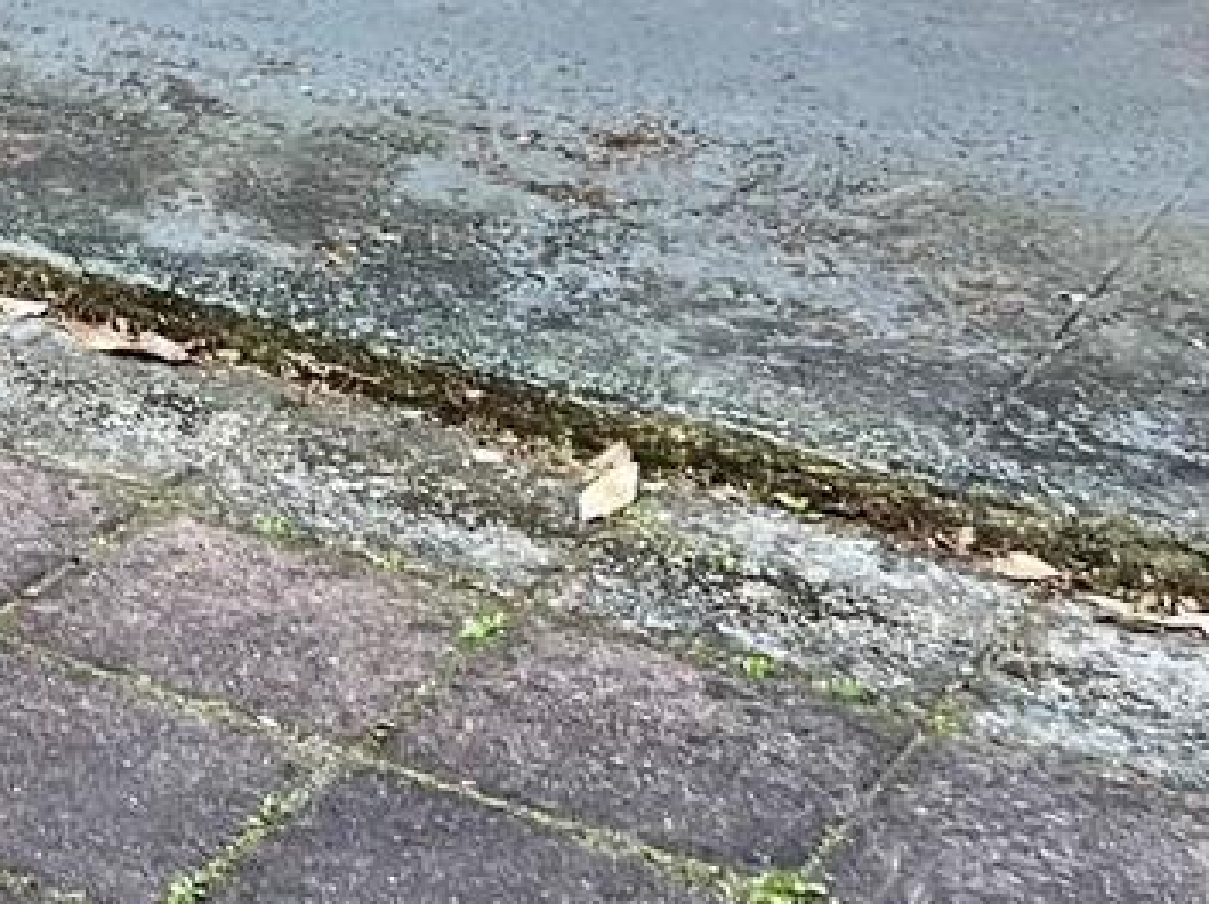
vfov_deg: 11.7
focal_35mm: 118
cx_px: -730
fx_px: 4117
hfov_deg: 15.2
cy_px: -661
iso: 80
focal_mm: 5.7
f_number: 1.5
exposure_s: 1/121
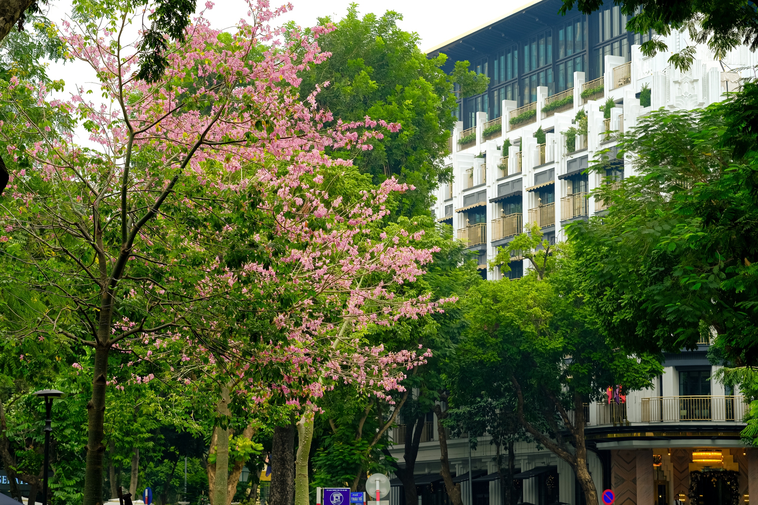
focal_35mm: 90
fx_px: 1895
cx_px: 379
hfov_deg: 22.6
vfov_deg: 15.2
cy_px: 252
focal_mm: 60
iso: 200
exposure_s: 1/125
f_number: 5.6
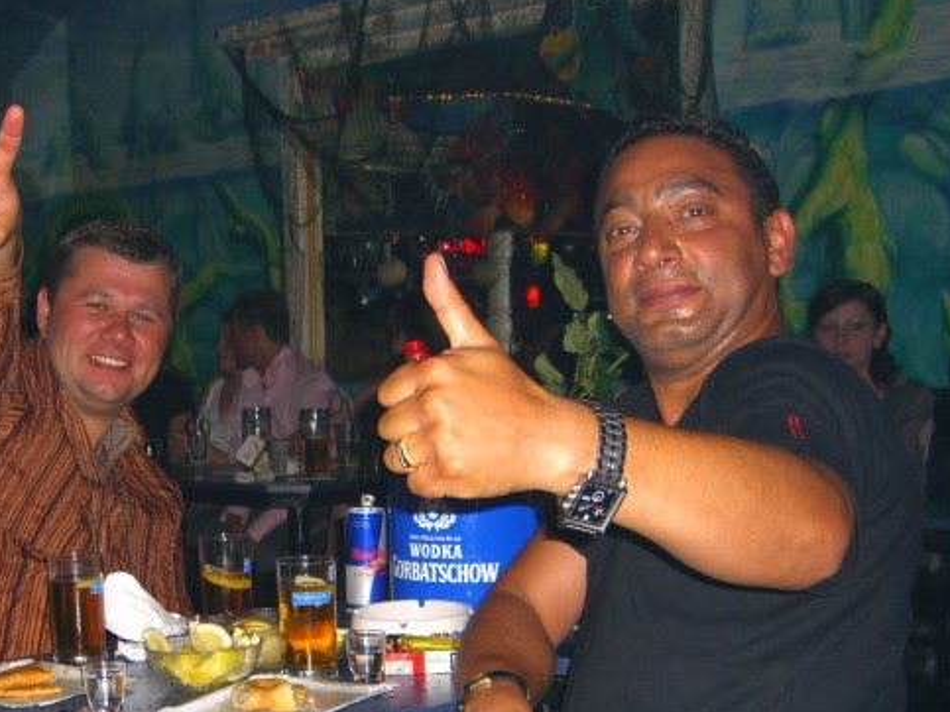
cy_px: 584
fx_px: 1729
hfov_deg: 30.3
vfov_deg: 22.9
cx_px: 244
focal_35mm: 63
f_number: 2.8
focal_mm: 7.9
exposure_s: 1/60
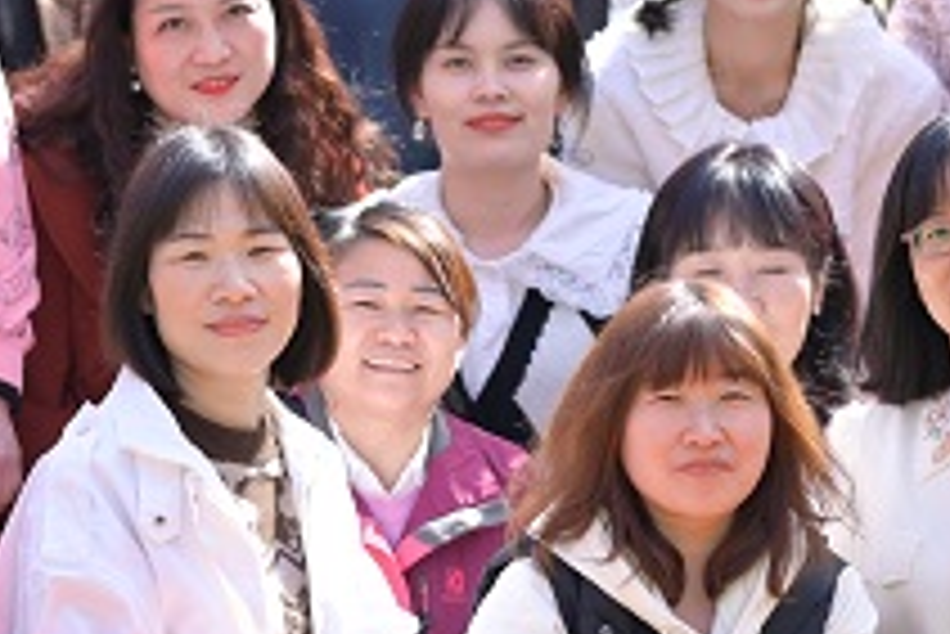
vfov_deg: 4.3
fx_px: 8503
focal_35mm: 322
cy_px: 178
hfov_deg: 6.4
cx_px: 491
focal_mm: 85
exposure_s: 1/1250
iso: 125
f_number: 1.8
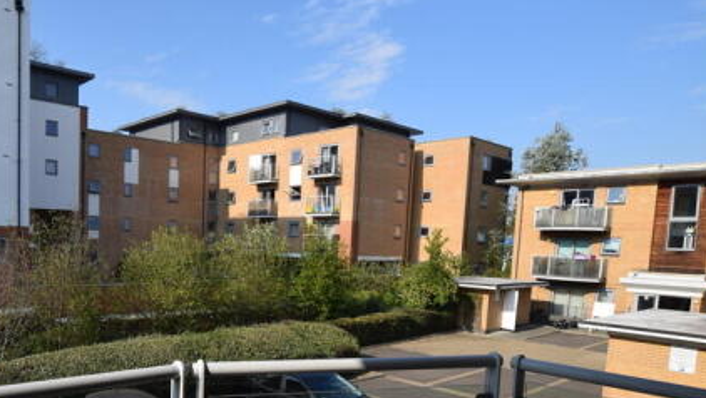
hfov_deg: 67.1
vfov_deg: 42.0
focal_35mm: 27
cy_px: 295
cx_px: 205
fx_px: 502
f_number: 9
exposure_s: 1/320
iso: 200
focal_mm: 11
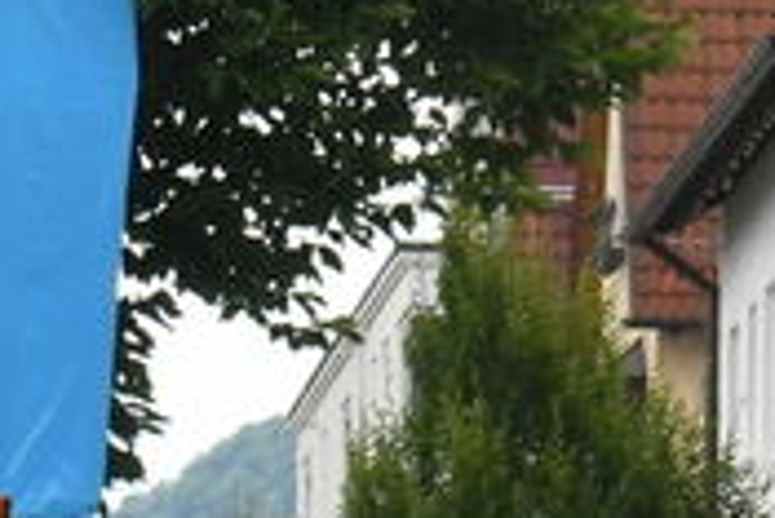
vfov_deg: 1.9
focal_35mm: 721
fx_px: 15534
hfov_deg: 2.9
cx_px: 1125
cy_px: 1532
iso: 400
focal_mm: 70
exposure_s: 1/250
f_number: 9
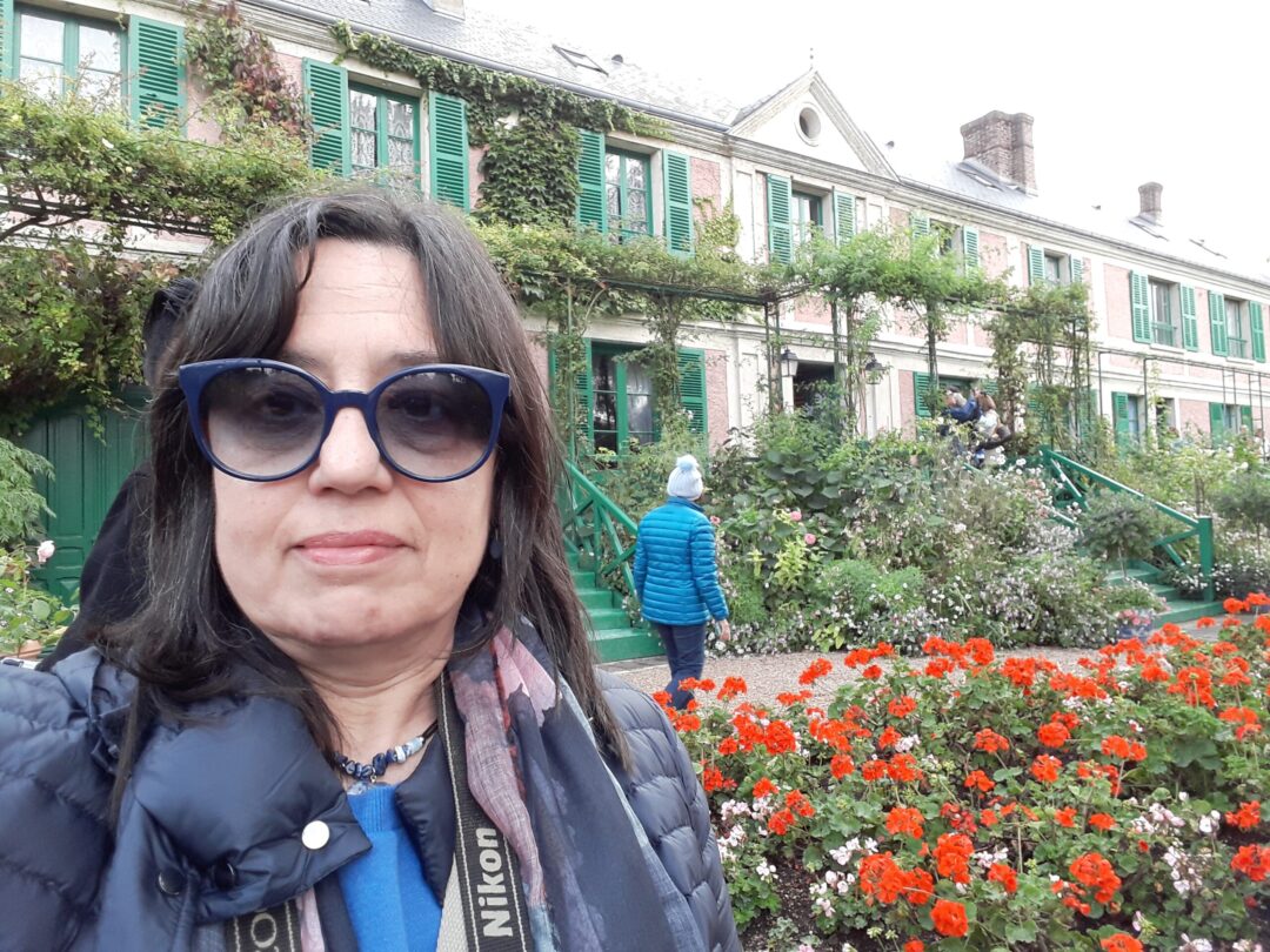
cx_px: 635
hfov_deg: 71.6
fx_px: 881
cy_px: 476
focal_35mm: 24
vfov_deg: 56.8
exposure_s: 1/102
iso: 40
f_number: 1.9
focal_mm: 2.53
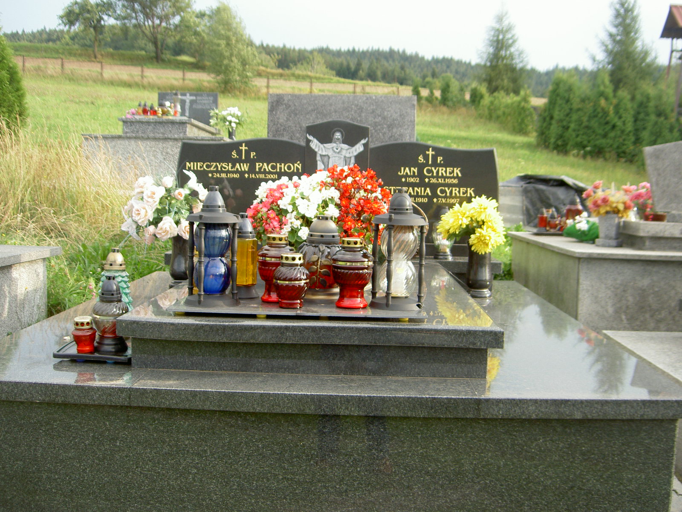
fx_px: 768
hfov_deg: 47.9
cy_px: 256
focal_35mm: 39
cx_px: 341
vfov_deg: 36.8
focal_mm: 8
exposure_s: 1/125
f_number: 2.8
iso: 50
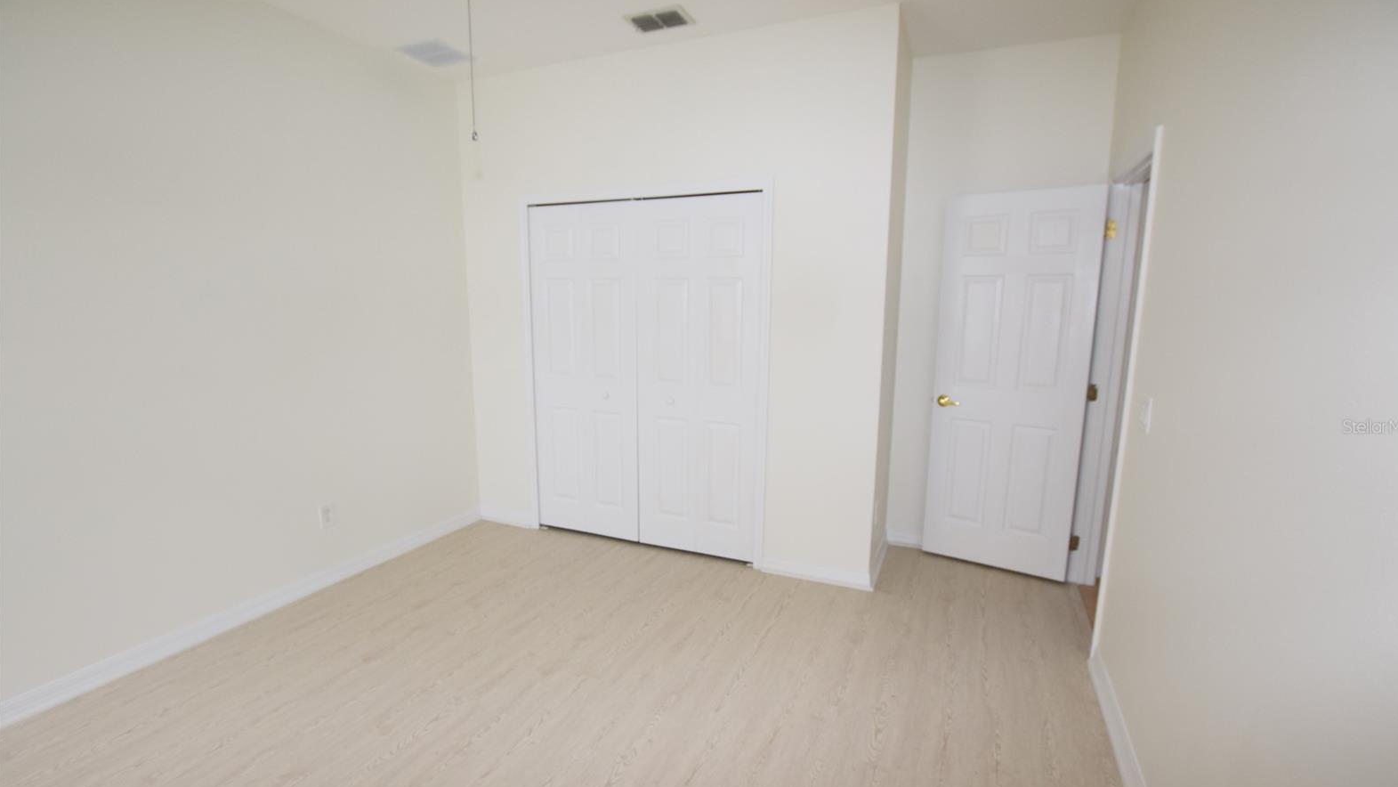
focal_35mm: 16
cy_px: 426
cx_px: 710
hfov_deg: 99.4
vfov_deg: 67.0
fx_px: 593
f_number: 5
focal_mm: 10
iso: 800
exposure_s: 1/100
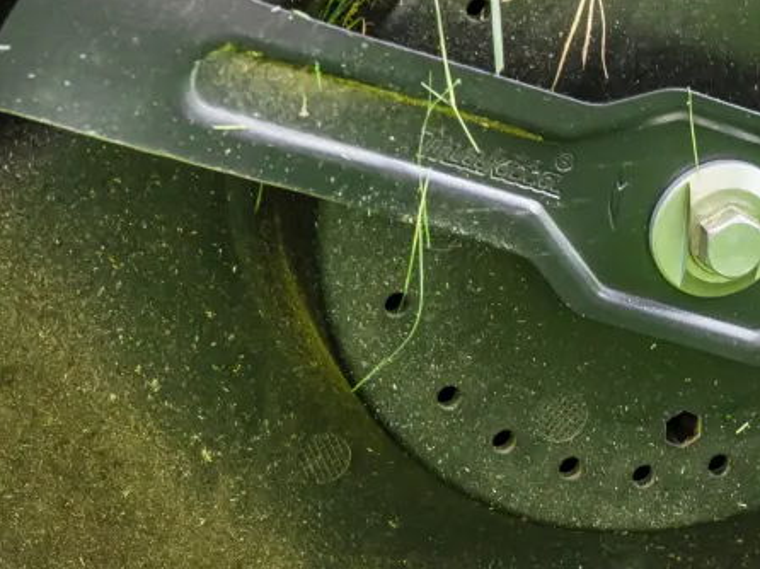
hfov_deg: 9.4
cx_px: 925
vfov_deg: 7.2
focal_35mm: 207
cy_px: 296
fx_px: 4542
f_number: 4.5
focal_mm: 50
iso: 125
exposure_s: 1/60
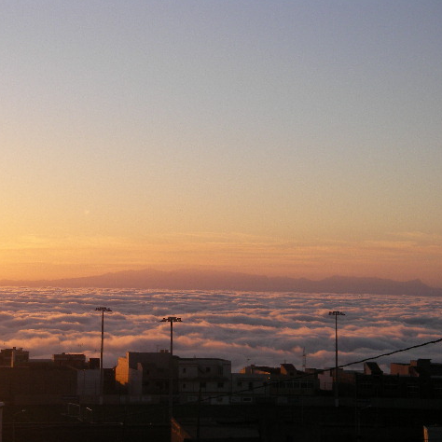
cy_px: 220
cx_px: 154
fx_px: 1430
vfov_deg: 17.6
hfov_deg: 17.5
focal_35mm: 99
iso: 50
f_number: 7.8
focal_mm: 13.8
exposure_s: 1/129
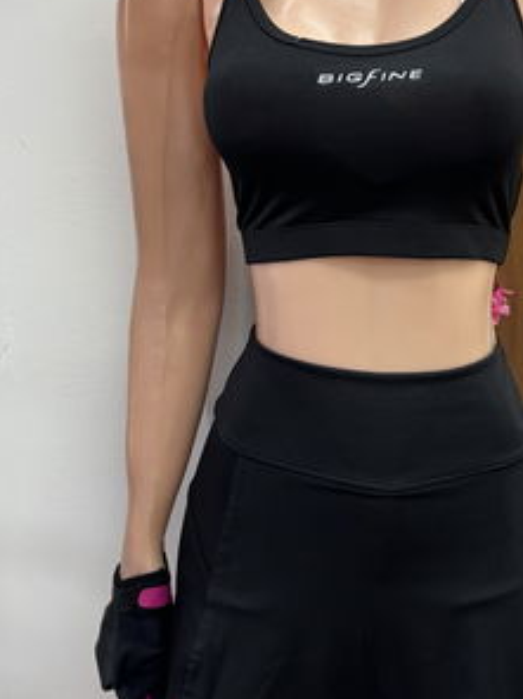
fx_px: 947
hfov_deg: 30.3
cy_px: 293
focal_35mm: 47
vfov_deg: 40.3
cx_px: 393
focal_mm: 5.96
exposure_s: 1/50
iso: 64
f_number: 1.6
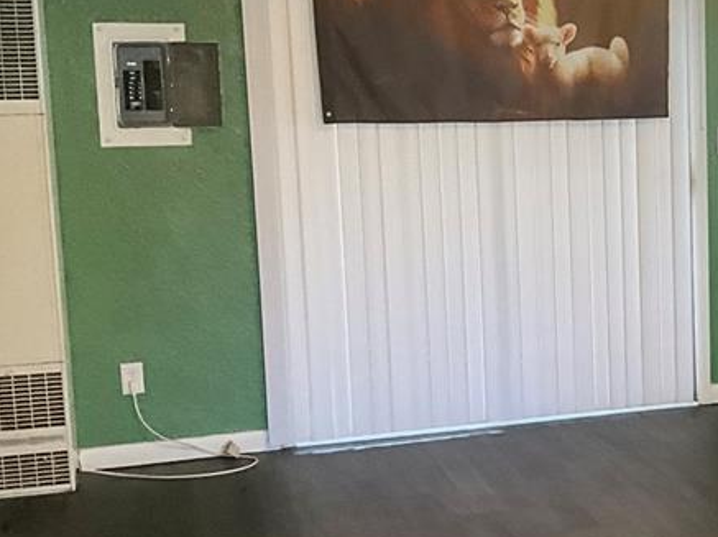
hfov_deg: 26.9
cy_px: 270
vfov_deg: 21.6
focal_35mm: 68
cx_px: 733
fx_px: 1409
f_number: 1.8
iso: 160
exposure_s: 1/60
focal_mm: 3
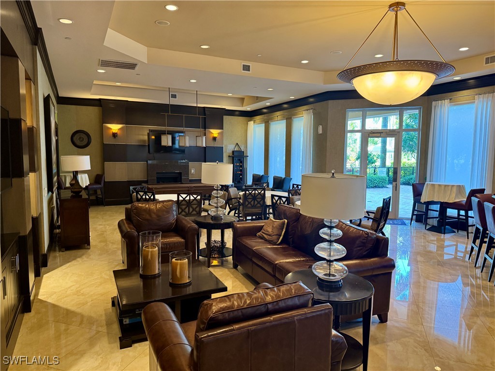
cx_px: 248
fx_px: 343
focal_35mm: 24
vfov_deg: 56.8
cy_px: 186
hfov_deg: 71.6
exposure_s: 1/60
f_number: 1.78
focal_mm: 6.76
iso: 200
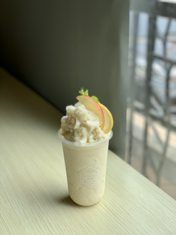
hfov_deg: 28.0
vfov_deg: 36.8
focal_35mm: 52
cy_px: 118
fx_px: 353
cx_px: 88
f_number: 2.4
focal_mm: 6
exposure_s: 1/122
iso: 16
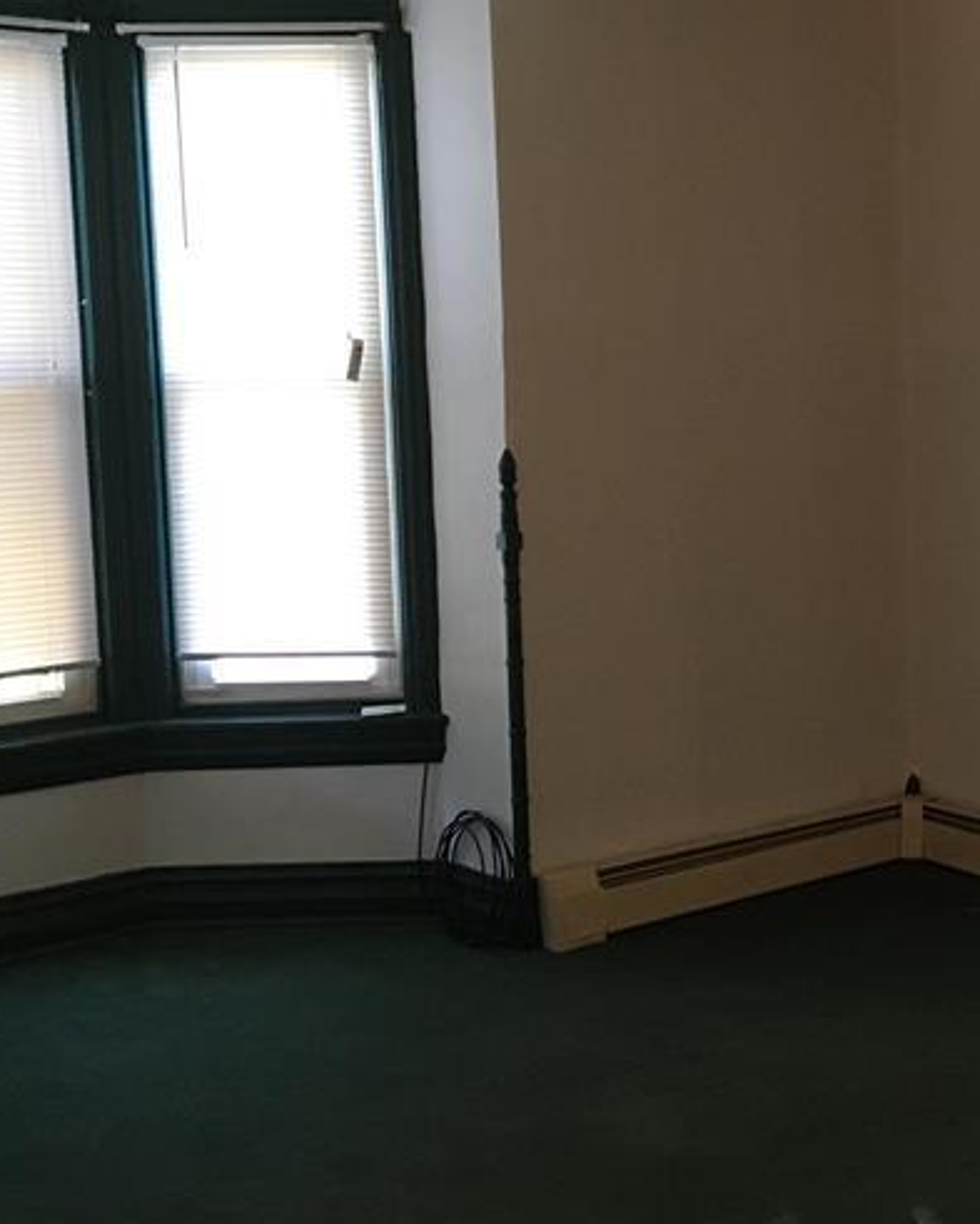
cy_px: 558
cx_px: 982
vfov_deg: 31.9
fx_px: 2138
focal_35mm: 59
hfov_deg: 24.6
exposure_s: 1/30
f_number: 2.2
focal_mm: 4.15
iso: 160
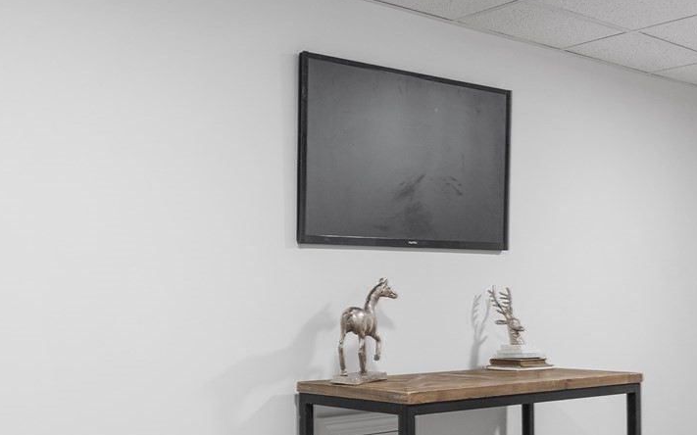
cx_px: 136
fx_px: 893
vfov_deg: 27.2
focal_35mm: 47
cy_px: 295
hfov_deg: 40.8
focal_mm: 16
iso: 320
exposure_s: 1/2
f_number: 7.1
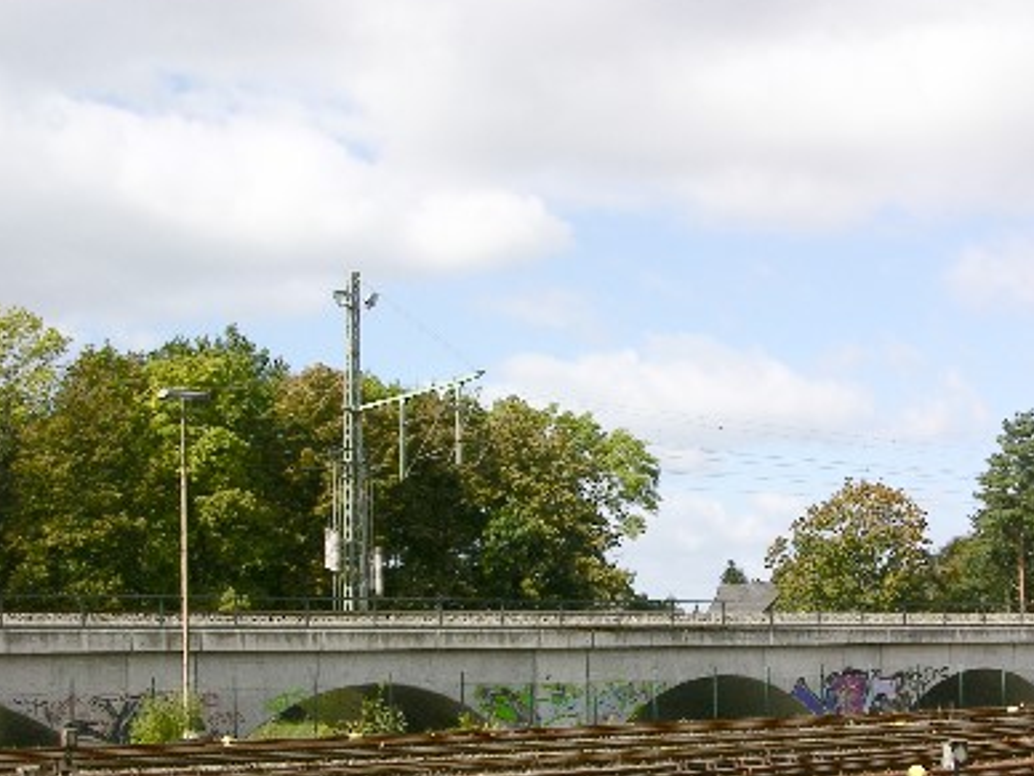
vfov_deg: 25.8
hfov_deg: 34.1
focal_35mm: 56
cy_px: 580
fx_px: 1673
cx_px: 677
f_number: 8
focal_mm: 8.9
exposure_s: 1/124
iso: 50
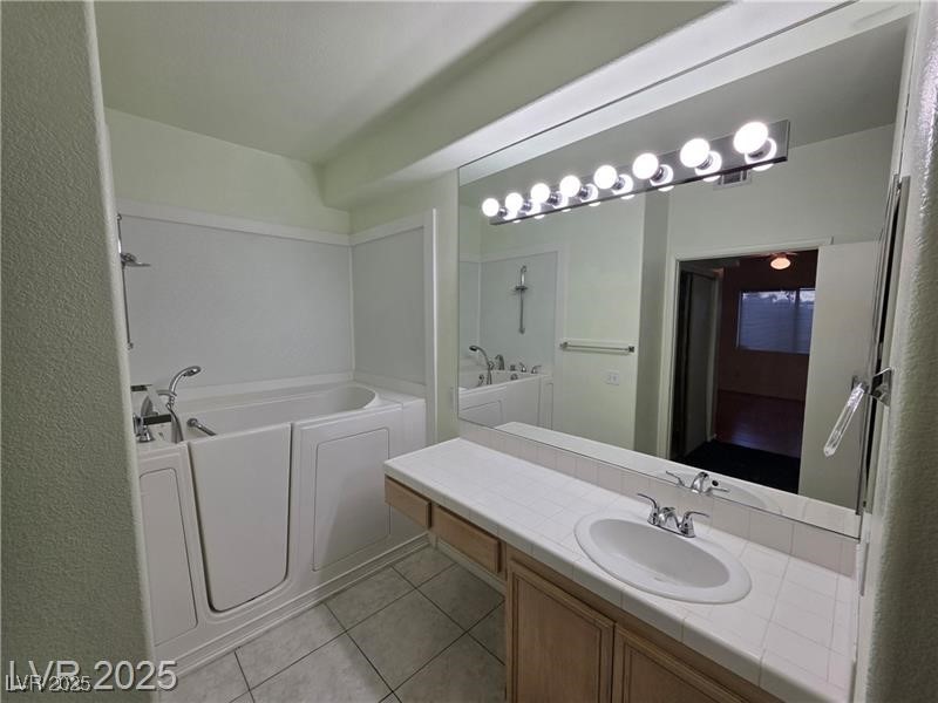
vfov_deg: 89.9
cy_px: 352
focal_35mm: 13
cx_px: 469
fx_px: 352
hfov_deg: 106.2
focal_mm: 2.2
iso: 64
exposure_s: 1/120
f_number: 1.9
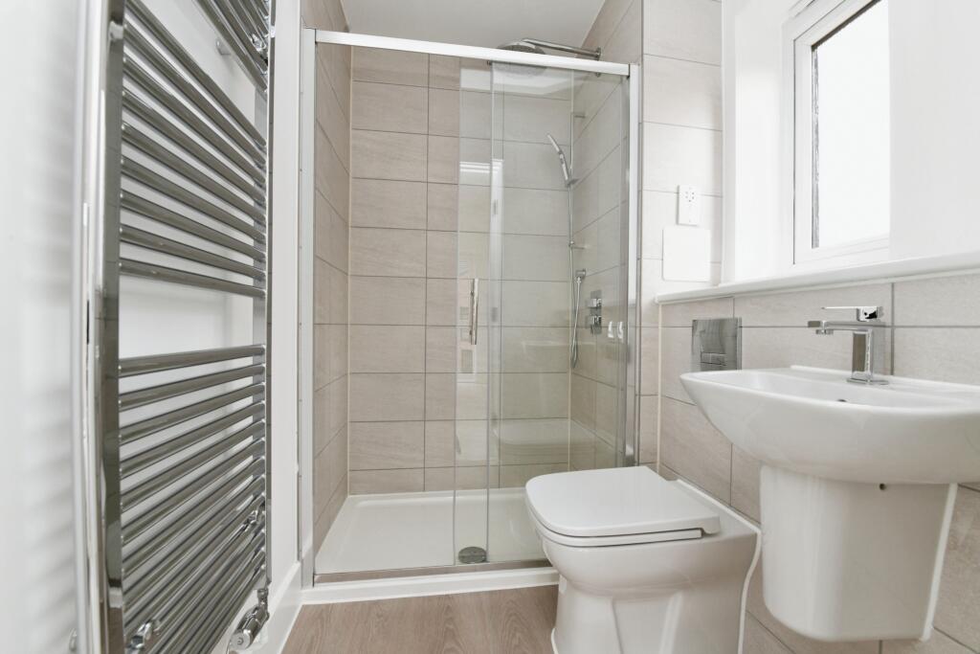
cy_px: 327
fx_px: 408
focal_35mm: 15
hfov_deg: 100.4
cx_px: 490
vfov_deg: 77.3
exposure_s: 1/60
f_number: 11
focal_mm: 15
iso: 800
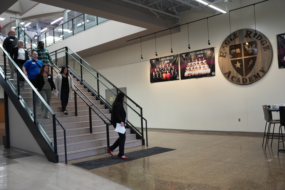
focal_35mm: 33
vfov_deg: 40.3
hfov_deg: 57.7
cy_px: 95
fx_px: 259
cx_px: 142
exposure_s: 1/160
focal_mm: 32.7
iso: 1600
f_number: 3.5
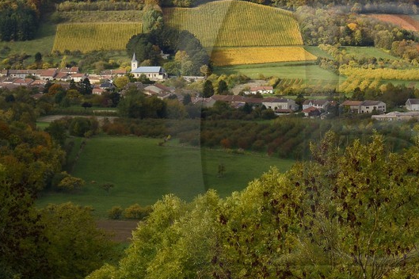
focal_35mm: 133
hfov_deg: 14.9
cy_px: 137
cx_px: 492
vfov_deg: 10.3
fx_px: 1547
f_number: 10
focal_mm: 44
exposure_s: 1/250
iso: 200
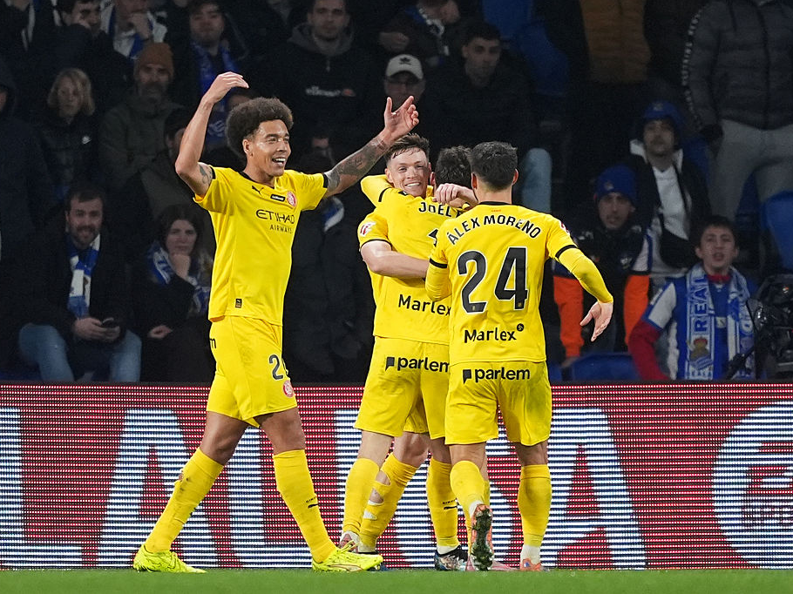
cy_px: 297
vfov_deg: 2.3
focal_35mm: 650
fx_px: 14887
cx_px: 426
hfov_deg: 3.1
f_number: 2.8
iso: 2500
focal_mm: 400
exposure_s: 1/2500
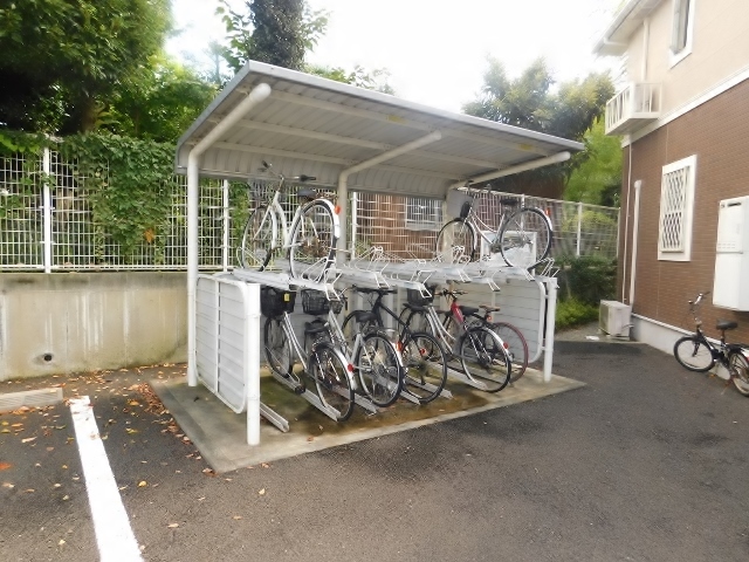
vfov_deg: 58.9
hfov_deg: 73.9
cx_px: 374
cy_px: 281
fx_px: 498
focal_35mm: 23
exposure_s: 1/250
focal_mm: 4
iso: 125
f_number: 3
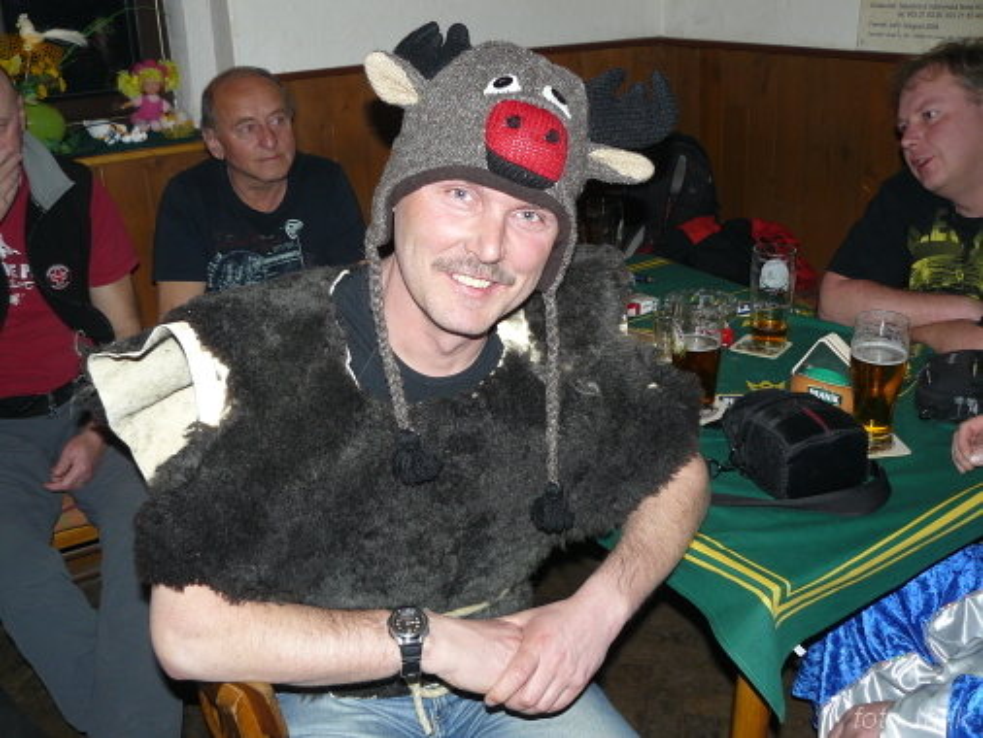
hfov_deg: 51.3
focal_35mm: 36
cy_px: 369
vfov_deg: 39.7
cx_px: 492
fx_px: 1023
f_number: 2.8
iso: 100
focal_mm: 6
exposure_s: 1/30
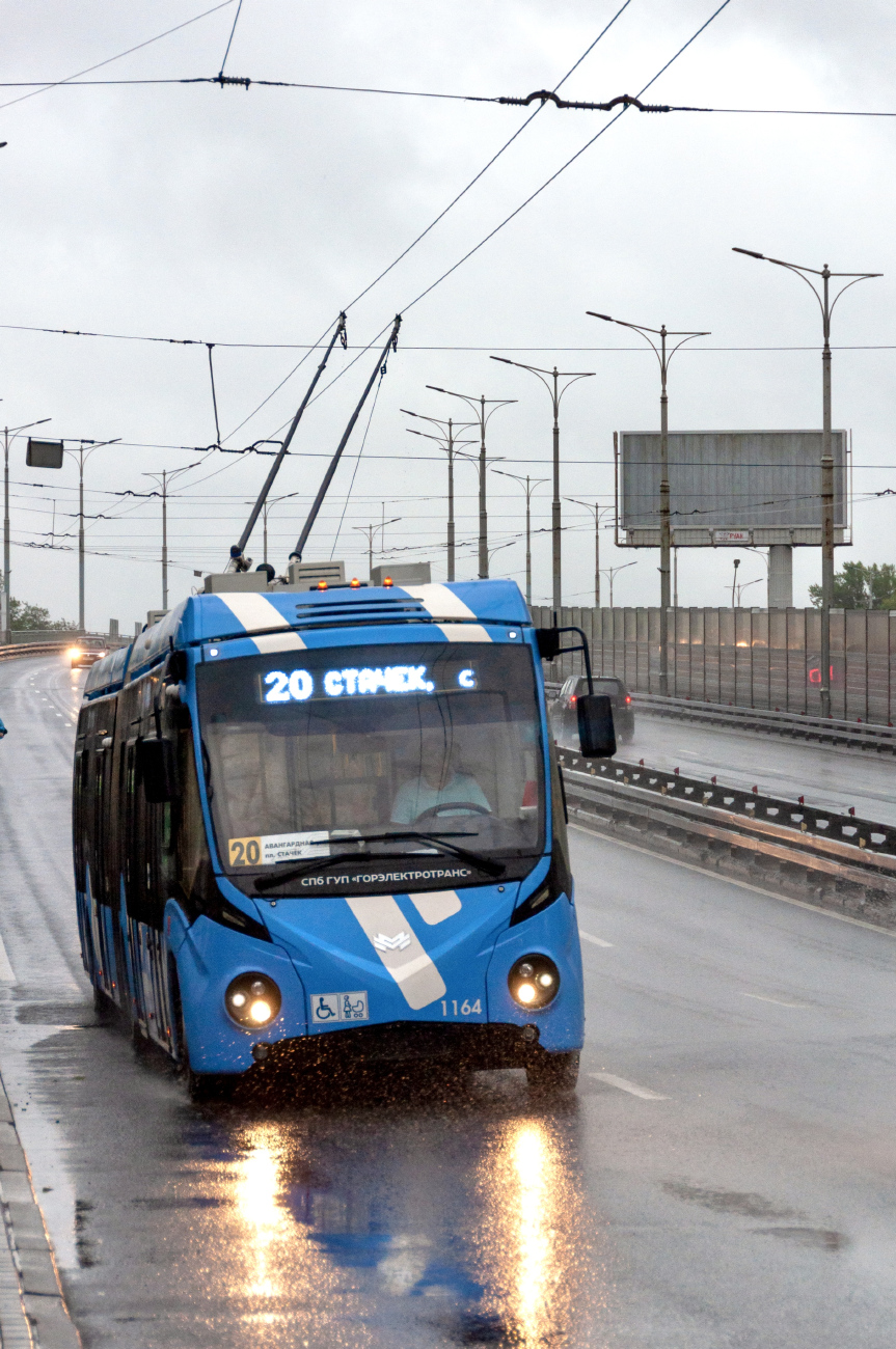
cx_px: 448
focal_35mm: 123
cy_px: 674
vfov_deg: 16.7
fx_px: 4605
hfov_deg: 11.1
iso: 400
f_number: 5
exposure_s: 1/320
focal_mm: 82
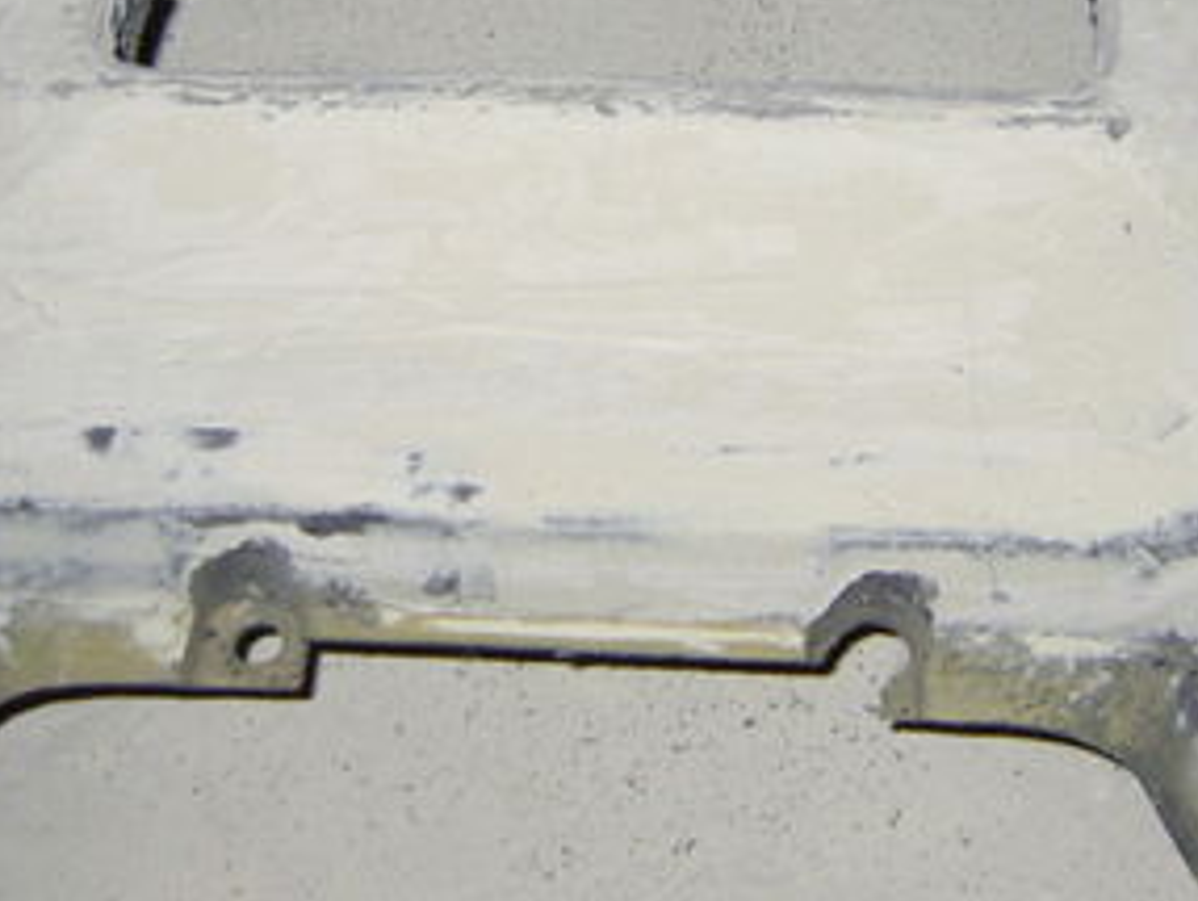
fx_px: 2632
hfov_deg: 25.5
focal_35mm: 76
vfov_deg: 19.1
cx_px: 829
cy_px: 101
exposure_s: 1/60
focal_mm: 5.6
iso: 100
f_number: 2.8
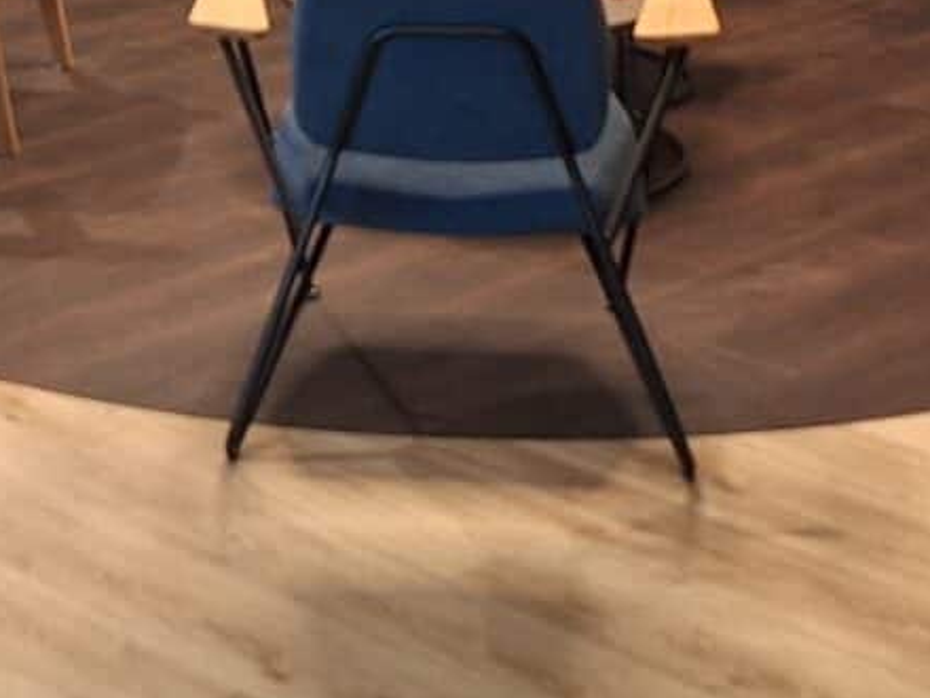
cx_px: 23
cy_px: -465
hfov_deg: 18.0
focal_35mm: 107
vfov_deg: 12.8
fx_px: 2875
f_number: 1.8
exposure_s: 1/50
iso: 160
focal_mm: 5.54
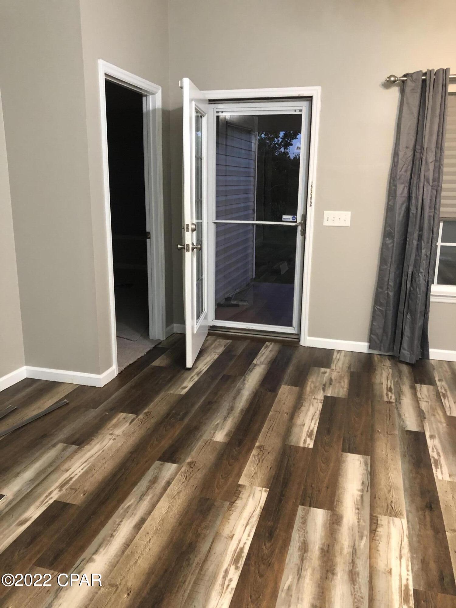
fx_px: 492
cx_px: 228
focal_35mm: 28
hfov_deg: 49.7
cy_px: 304
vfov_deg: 63.4
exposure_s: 1/11
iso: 100
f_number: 1.8
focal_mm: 3.99
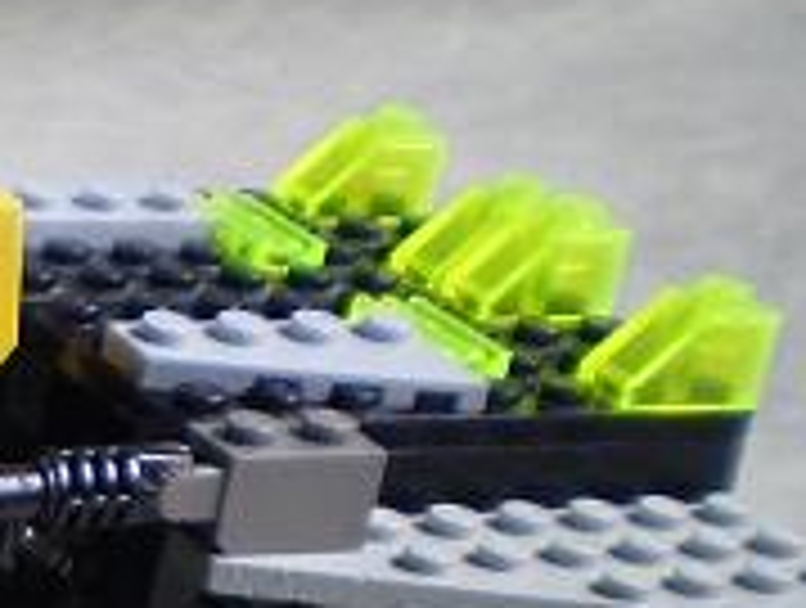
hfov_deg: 13.8
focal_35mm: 131
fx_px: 3056
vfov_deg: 10.8
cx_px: -511
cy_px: 973
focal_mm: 6.3
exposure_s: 1/13
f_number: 3.1
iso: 125
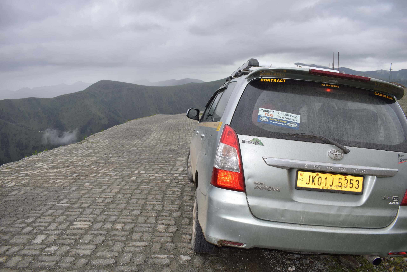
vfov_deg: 47.9
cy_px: 136
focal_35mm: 27
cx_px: 204
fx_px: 305
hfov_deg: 67.4
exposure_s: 1/200
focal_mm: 18
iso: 100
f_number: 5.6
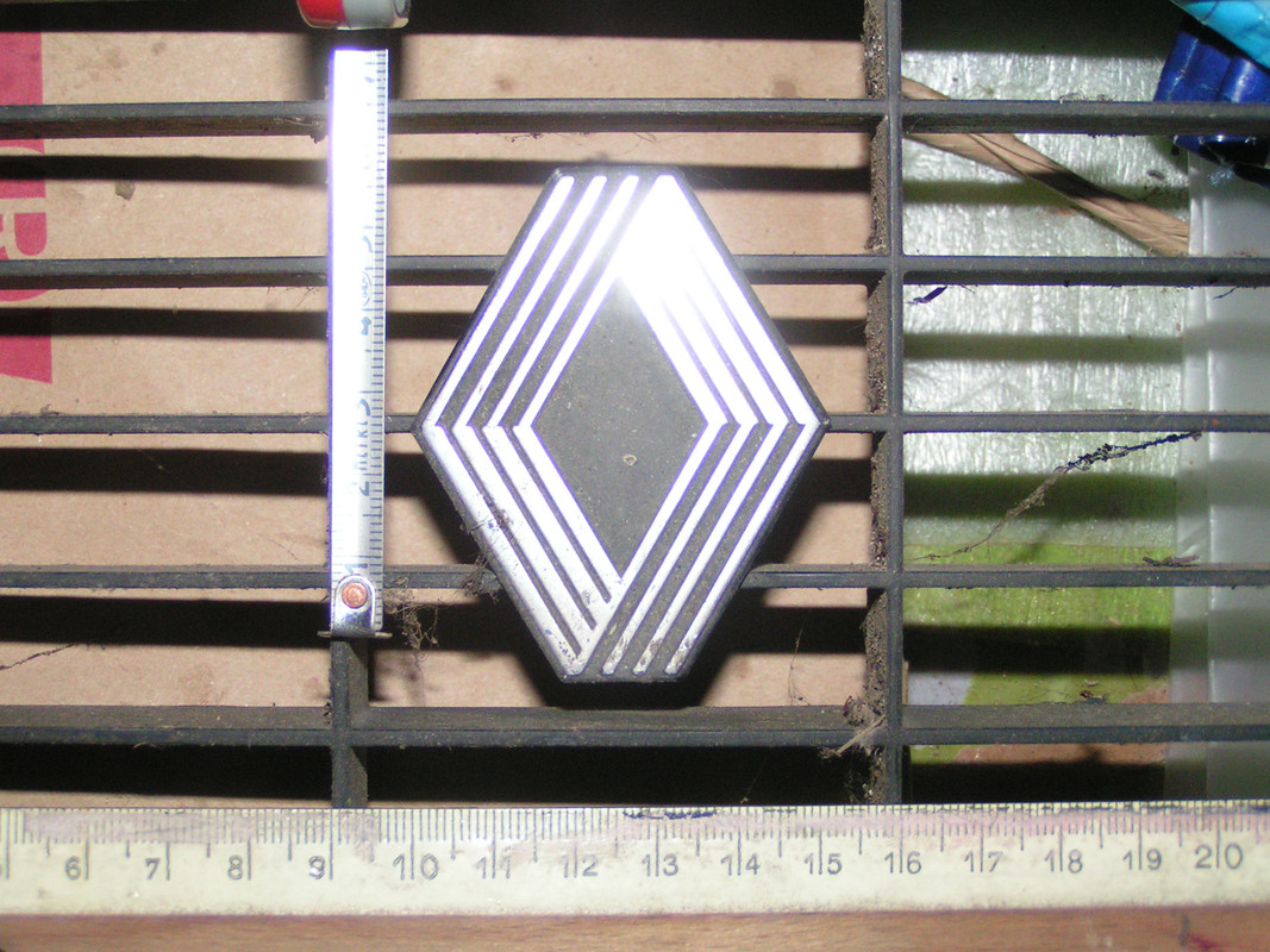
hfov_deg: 30.7
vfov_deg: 23.3
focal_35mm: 63
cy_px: 476
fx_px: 2311
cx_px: 635
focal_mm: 9.7
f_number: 3.2
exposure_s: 1/60
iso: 200
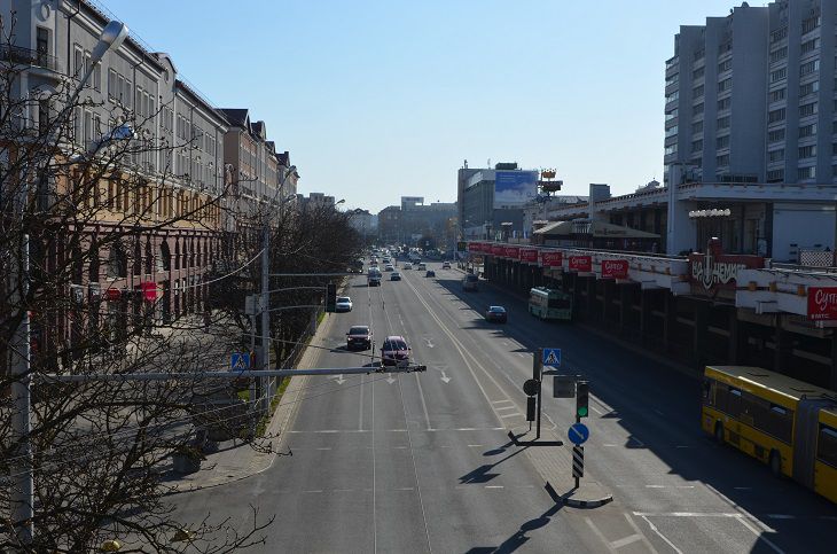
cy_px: 277
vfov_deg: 27.9
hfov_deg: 41.2
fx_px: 1113
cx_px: 418
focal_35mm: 48
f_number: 9
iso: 100
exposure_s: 1/320
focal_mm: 32
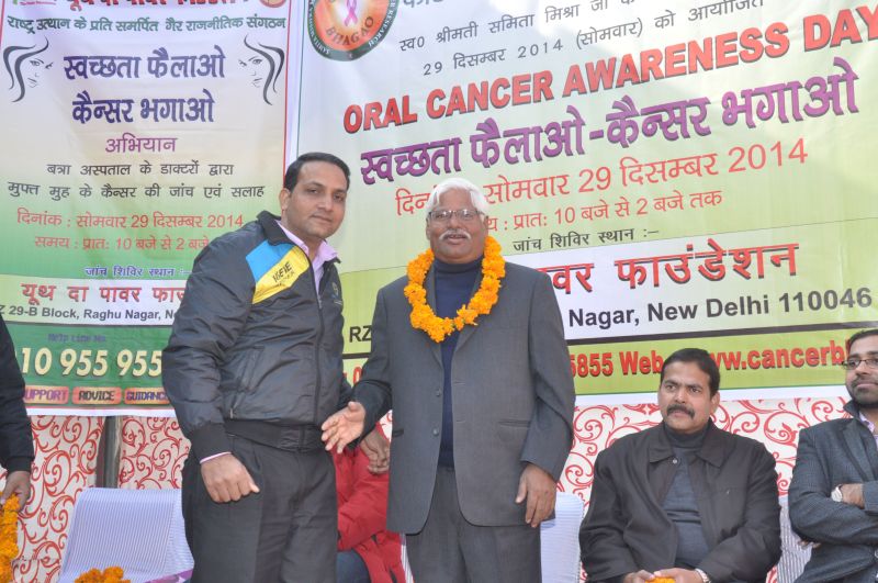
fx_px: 1169
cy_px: 292
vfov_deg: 28.0
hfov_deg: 41.2
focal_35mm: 48
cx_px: 439
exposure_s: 1/160
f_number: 11
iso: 640
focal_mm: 32
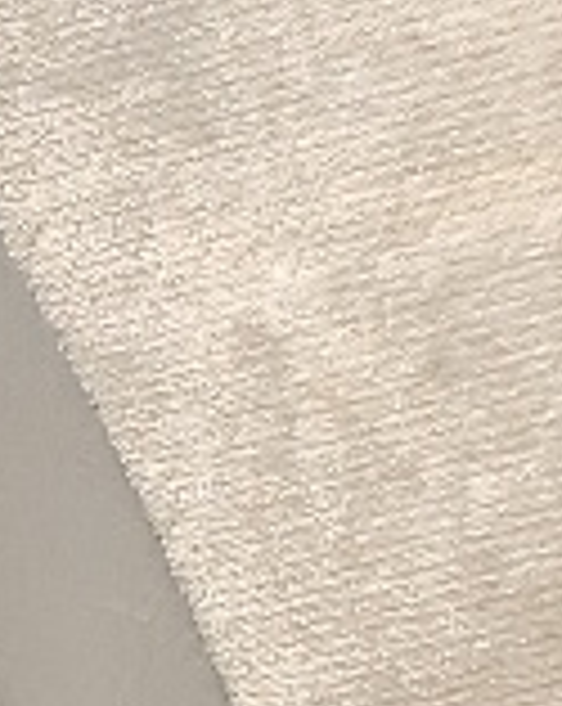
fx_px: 5401
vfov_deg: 7.4
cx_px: -2441
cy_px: 863
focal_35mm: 259
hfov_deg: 4.8
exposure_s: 1/476
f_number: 1.5
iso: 50
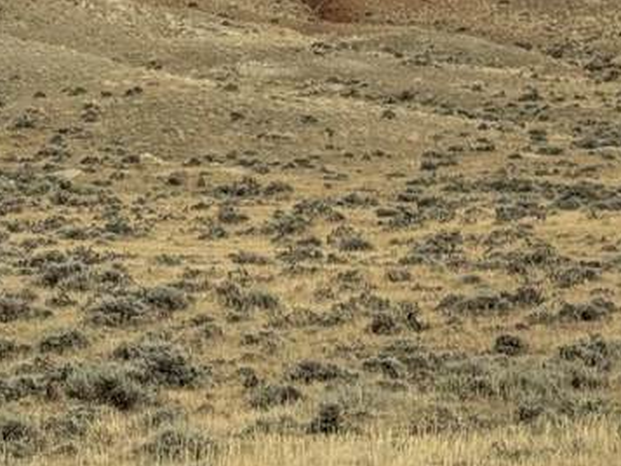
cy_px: 275
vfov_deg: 8.6
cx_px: -122
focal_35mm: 172
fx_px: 3087
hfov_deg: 11.3
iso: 80
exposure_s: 1/9009
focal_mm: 6.76
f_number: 1.78
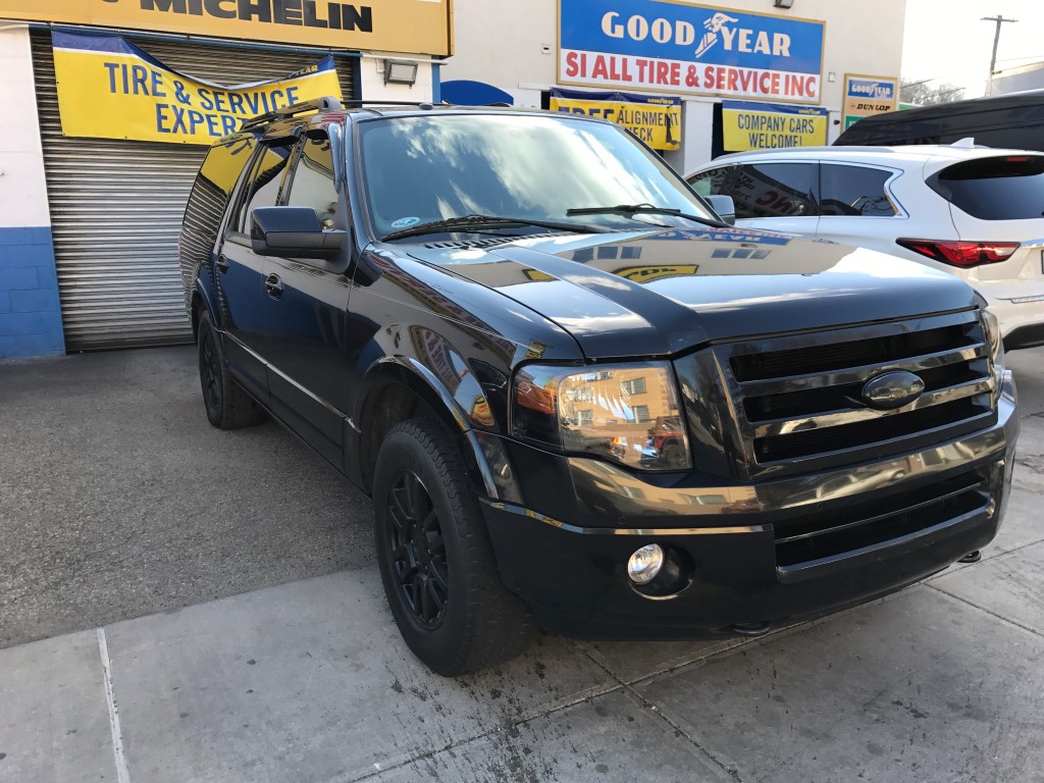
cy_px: 392
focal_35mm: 28
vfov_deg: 49.7
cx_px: 522
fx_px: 844
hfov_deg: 63.4
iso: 20
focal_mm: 3.99
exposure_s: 1/400
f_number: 1.8
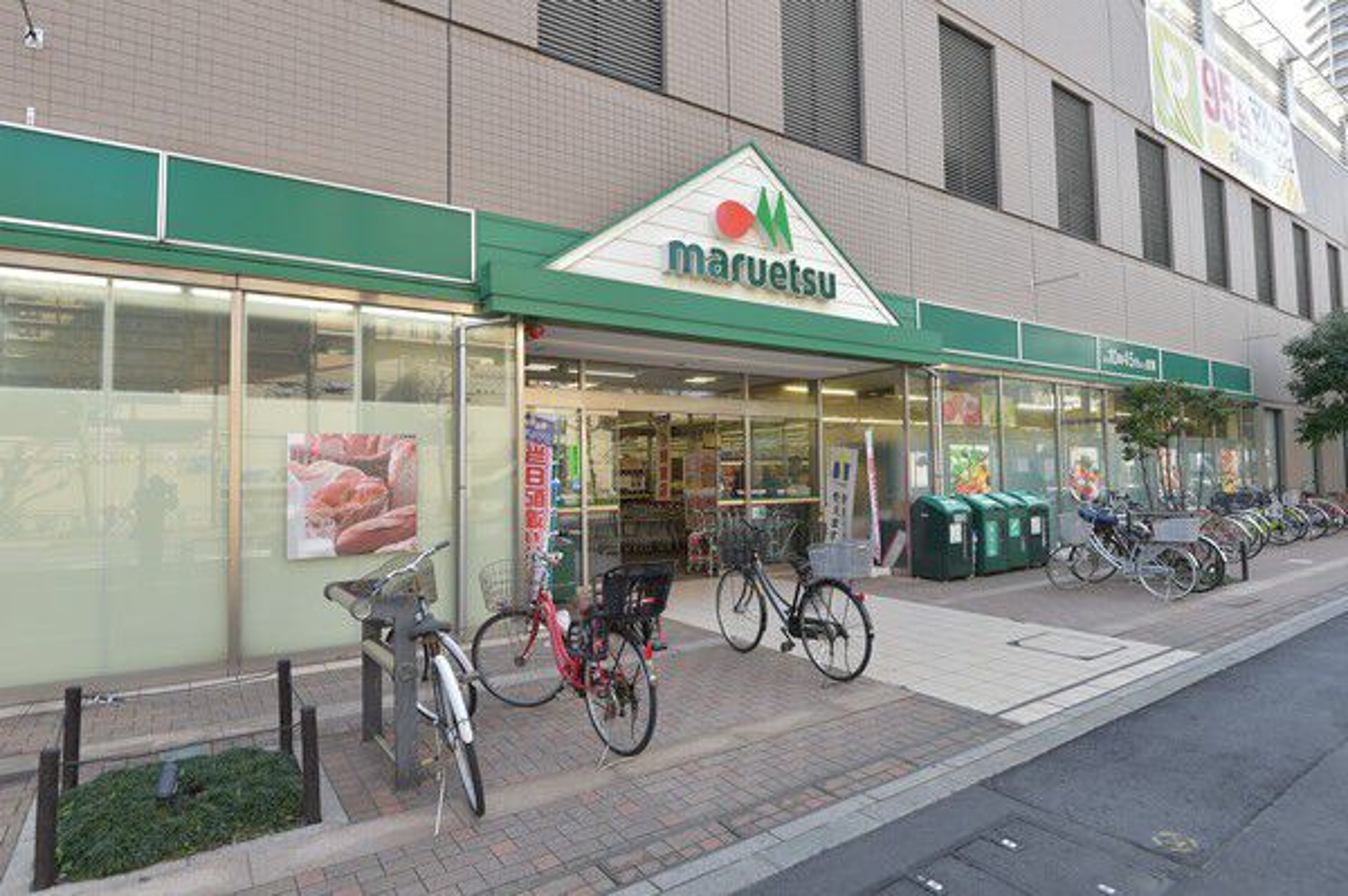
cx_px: 674
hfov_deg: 87.0
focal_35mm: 19
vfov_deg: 64.5
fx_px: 711
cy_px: 448
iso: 400
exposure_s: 1/250
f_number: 5.6
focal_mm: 19
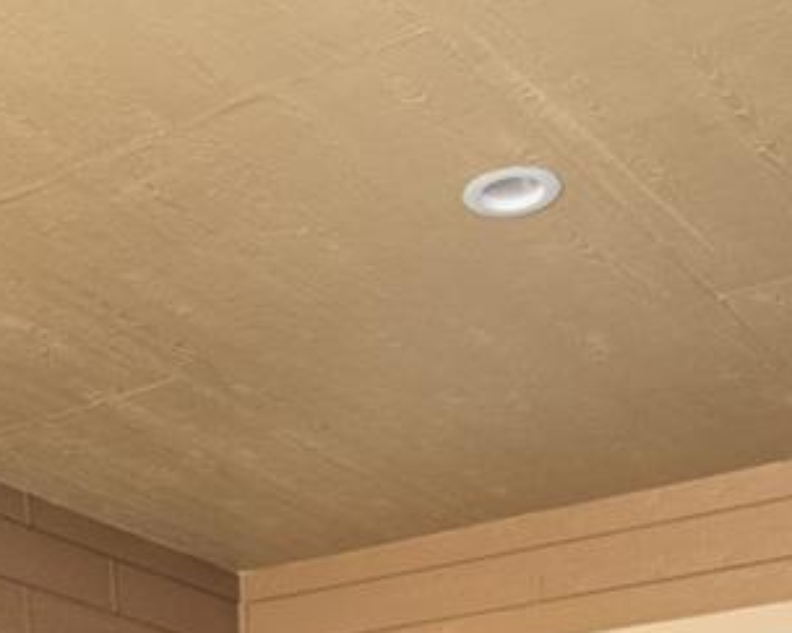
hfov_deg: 23.7
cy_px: 1131
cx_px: 130
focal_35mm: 79
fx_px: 1851
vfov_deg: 16.4
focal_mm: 16
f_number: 8
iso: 400
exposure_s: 1/8
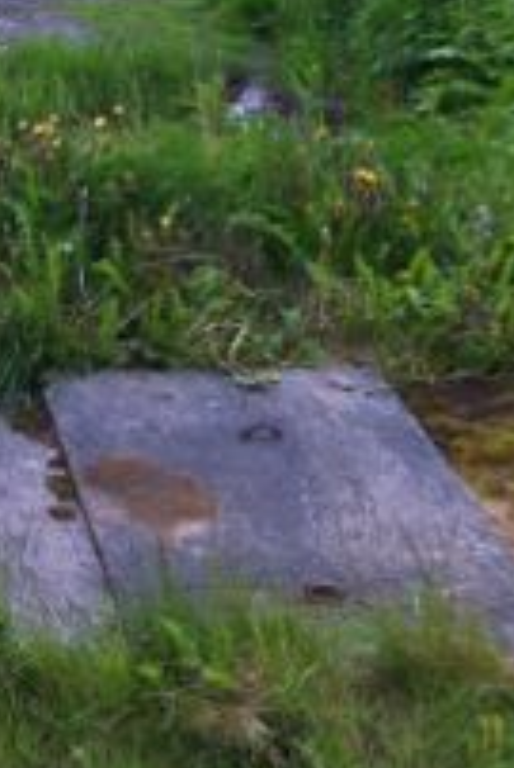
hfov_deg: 11.4
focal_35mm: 115
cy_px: 19
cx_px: -270
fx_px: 2459
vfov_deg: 17.4
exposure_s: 1/120
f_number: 2.8
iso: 80
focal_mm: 3.85
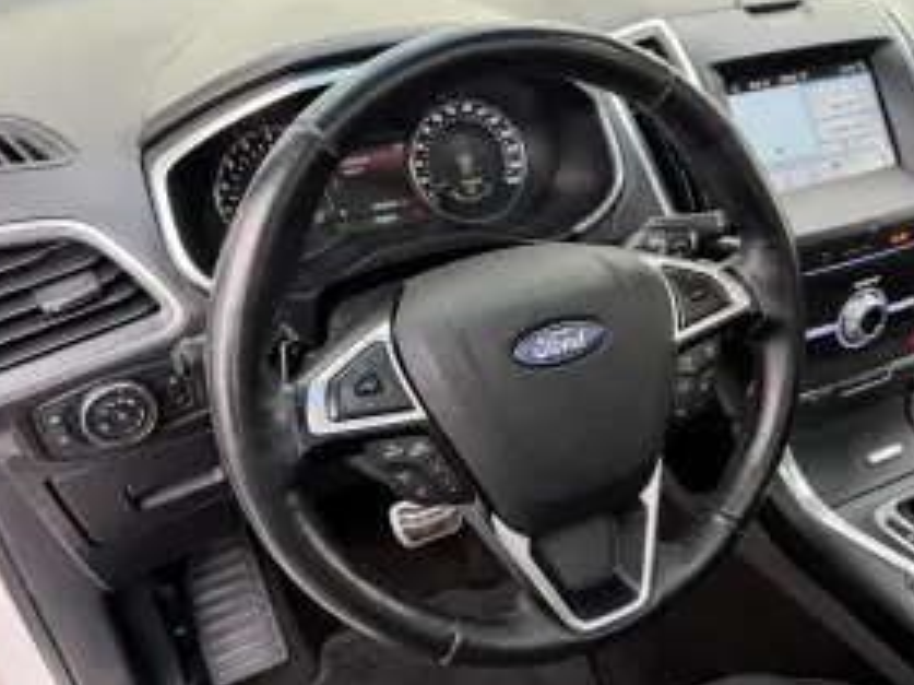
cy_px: 351
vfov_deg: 45.4
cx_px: 547
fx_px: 818
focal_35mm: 31
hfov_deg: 57.9
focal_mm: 6.76
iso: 125
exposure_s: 1/123
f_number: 1.78
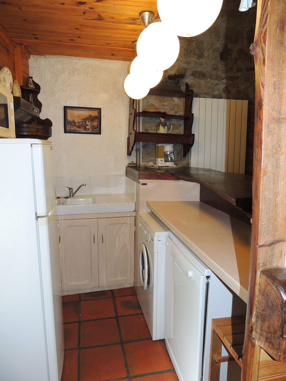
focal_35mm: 24
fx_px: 264
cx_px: 143
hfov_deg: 56.8
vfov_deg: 71.6
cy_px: 190
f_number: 3
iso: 200
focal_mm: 4.3
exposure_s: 1/30
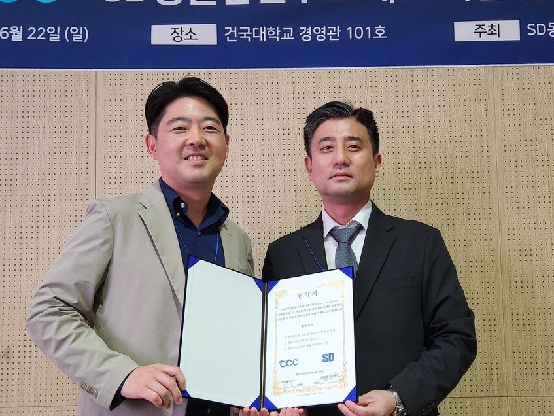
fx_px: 608
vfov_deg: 37.7
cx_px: 300
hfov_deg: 48.9
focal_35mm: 38
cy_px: 228
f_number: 1.8
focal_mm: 5.4
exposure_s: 1/120
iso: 250
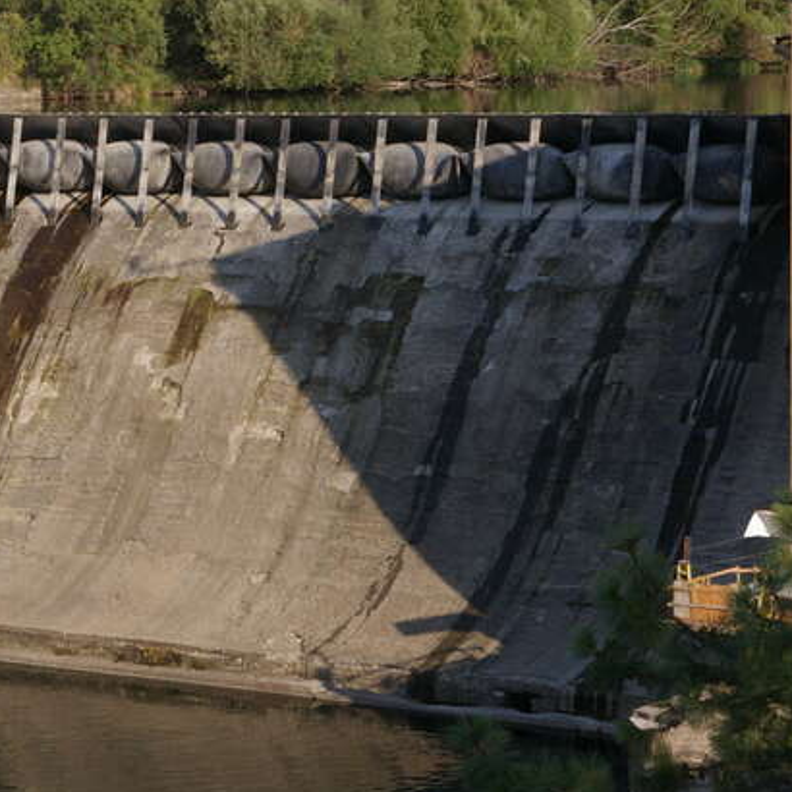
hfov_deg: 12.7
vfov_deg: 12.8
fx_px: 3542
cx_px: 164
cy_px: 388
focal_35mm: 137
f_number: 9.5
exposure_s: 1/250
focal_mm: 55
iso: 200
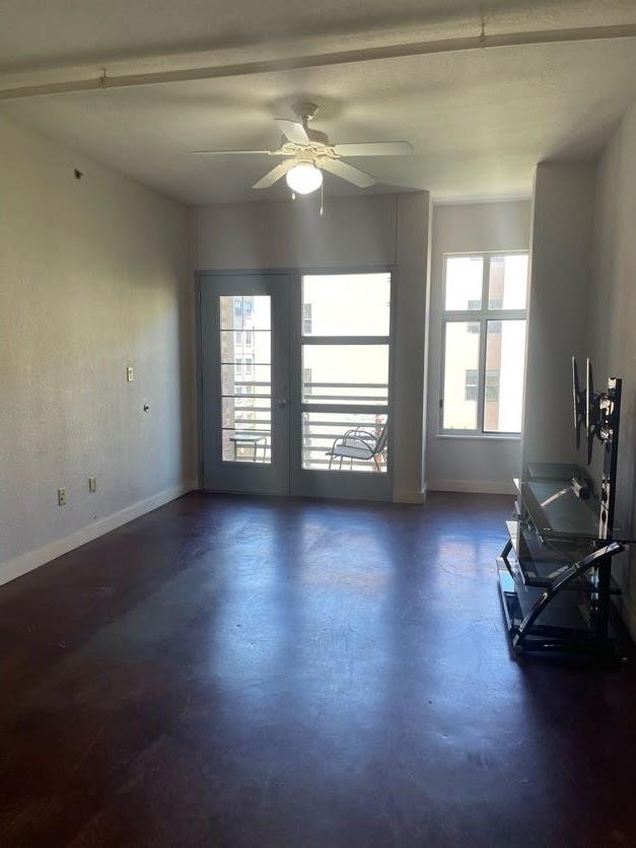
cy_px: 424
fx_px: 637
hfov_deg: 53.1
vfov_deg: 67.3
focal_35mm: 26
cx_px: 318
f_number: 1.6
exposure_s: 1/121
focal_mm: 4.2
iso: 100
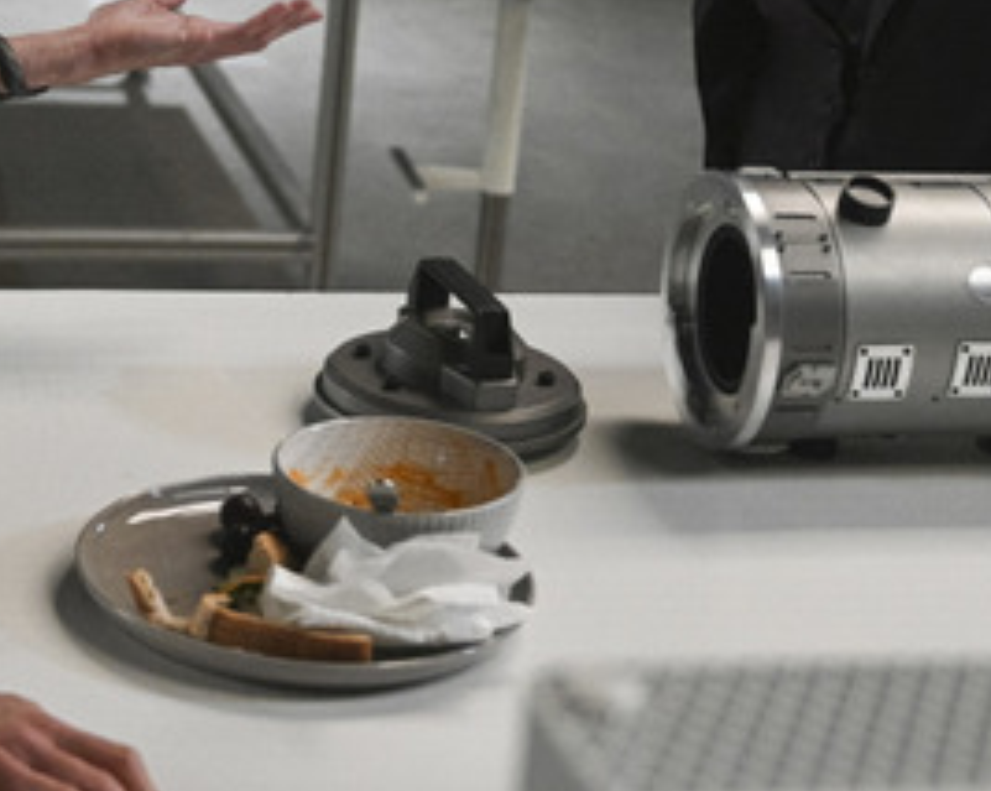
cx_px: 438
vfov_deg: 15.7
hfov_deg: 20.0
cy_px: 0
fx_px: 2813
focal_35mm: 96
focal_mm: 35
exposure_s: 1/125
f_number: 2.8
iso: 5000
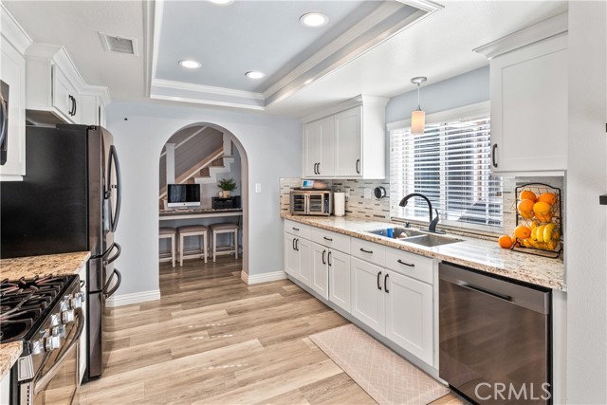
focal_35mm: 18
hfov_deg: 90.0
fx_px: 304
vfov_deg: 67.4
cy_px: 202
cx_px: 304
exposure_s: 1/20
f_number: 9
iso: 640
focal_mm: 12
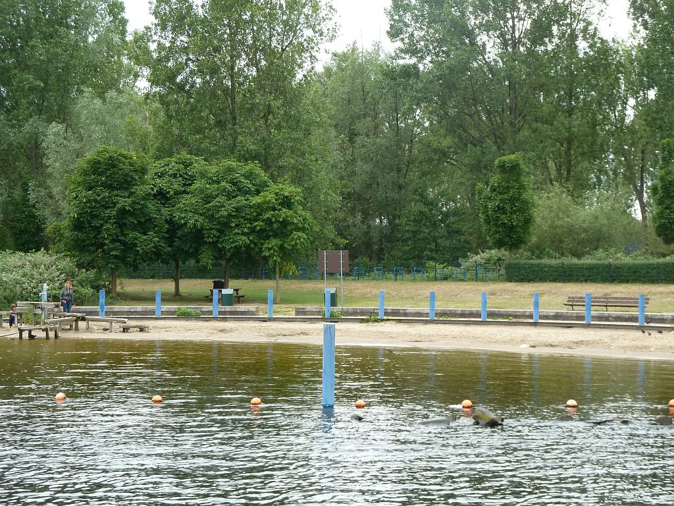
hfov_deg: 27.0
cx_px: 337
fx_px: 1402
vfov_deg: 20.4
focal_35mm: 72
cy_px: 253
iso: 160
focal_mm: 11.9
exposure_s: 1/200
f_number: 4.1
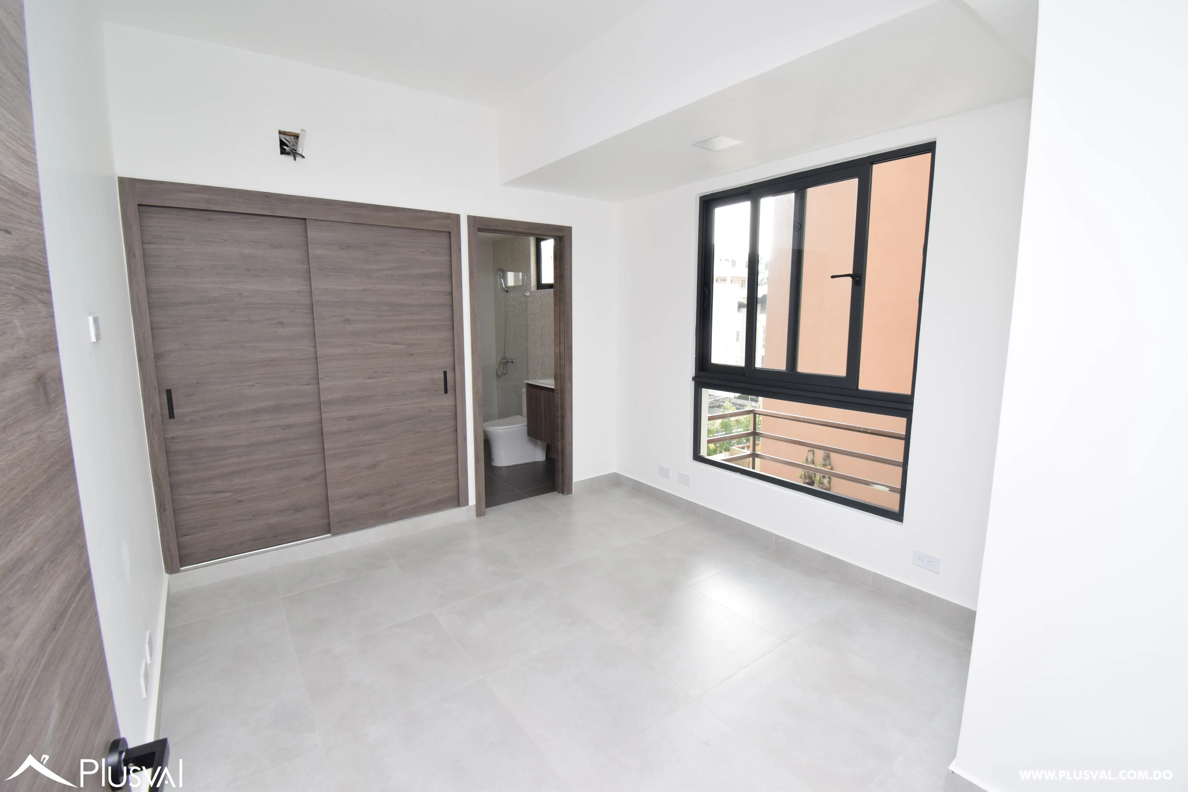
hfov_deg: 100.4
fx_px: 495
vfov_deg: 77.3
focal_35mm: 15
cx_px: 594
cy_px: 396
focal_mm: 10
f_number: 9
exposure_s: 1/125
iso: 800
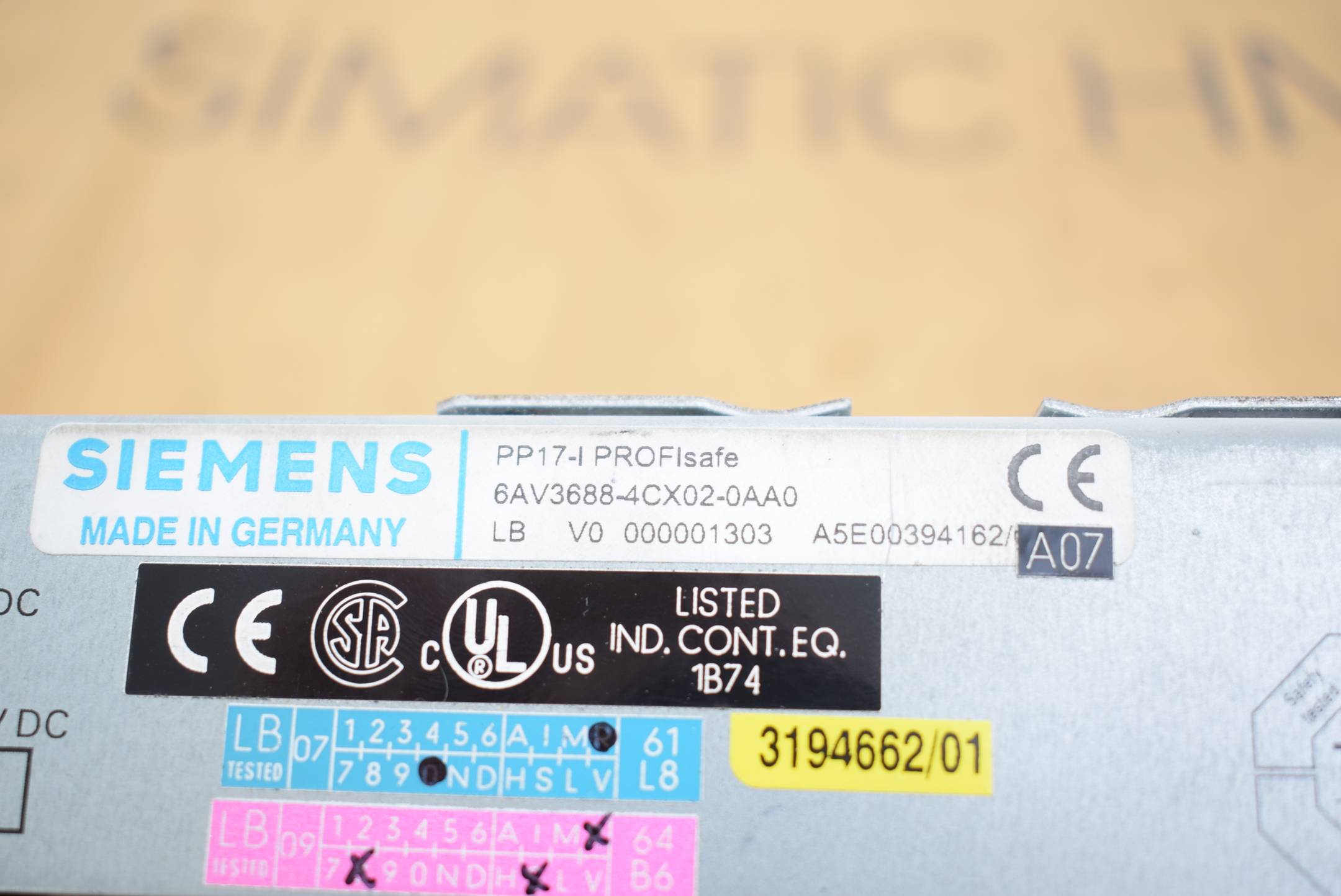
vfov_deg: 29.0
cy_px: 448
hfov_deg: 42.3
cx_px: 670
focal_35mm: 46
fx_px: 1733
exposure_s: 1/50
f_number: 4.2
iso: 280
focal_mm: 31
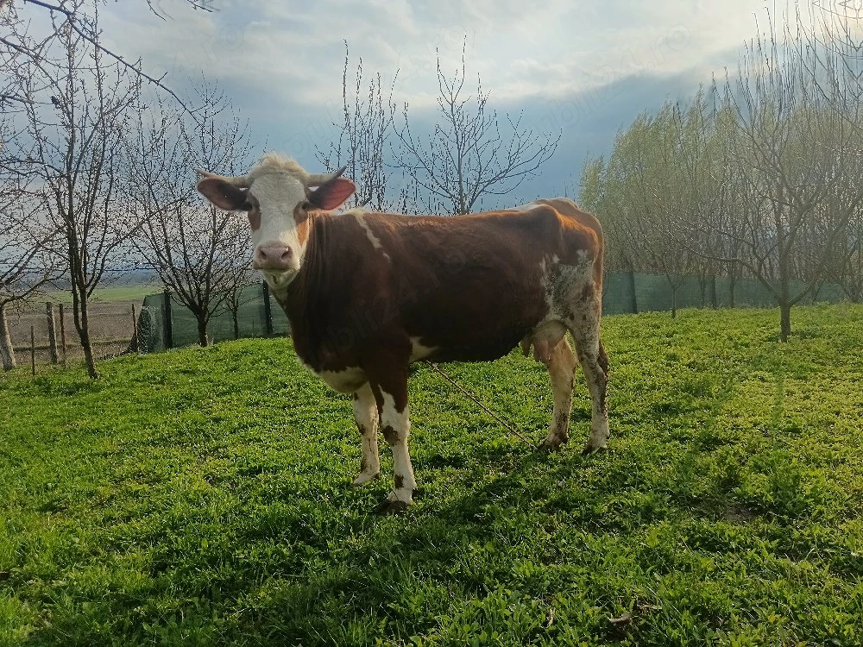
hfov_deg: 65.3
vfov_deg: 51.4
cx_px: 432
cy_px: 324
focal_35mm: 27
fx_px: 673
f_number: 1.9
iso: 104
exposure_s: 1/1250
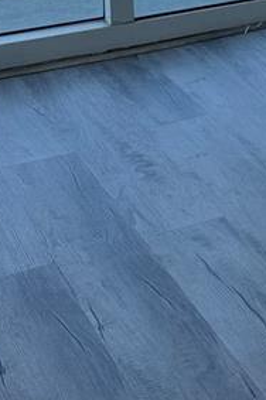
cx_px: 548
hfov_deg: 11.5
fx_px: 1178
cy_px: -188
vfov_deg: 17.5
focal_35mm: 106
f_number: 1.78
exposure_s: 1/1059
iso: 80
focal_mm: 6.76
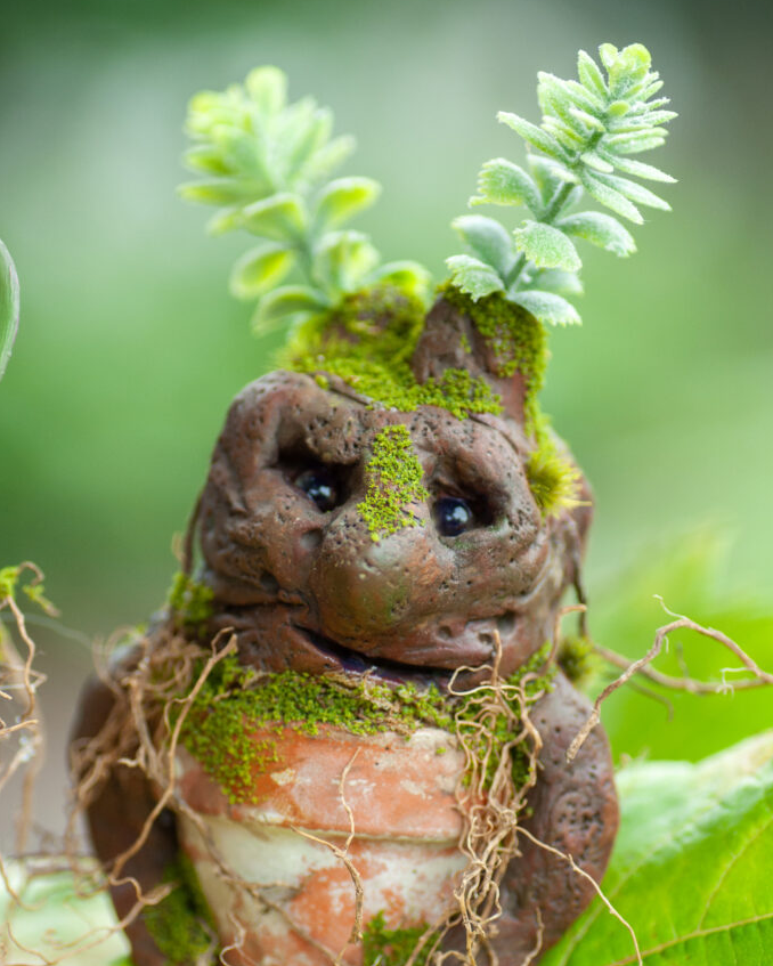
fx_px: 4374
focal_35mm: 153
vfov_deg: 12.6
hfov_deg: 10.1
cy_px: 530
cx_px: 386
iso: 500
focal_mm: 90
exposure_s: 1/250
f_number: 3.5
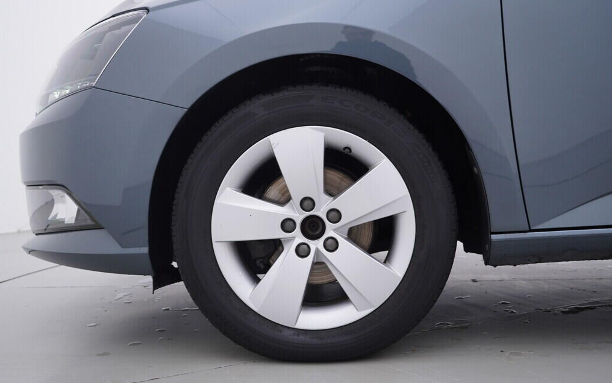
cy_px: 195
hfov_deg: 52.7
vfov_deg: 34.4
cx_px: 307
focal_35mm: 37
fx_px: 617
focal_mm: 24
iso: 125
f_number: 4
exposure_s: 1/60
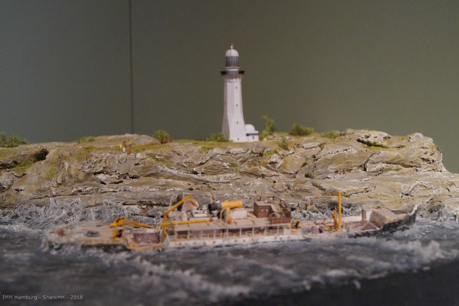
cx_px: 230
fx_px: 574
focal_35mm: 45
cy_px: 153
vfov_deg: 29.8
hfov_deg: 43.6
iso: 3200
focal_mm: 30
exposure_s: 1/100
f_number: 4.5
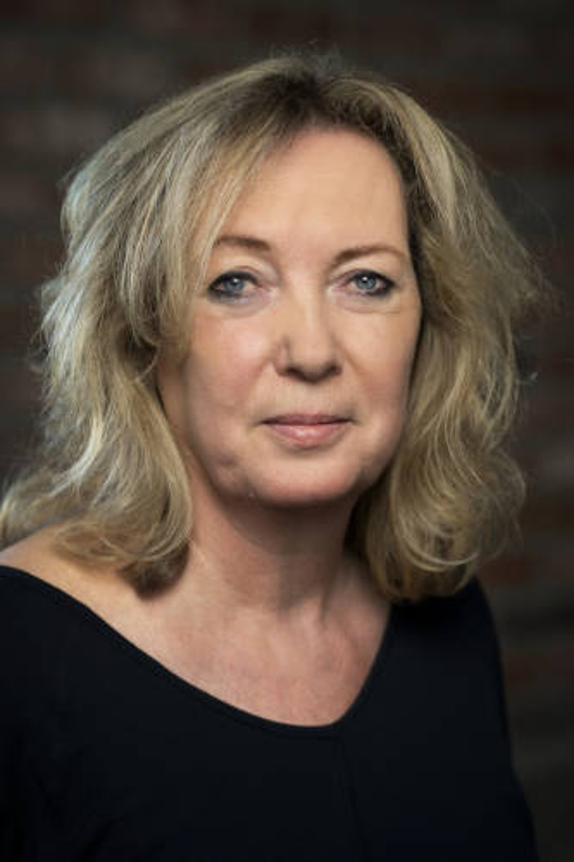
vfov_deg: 23.9
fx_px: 2034
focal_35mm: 85
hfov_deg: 16.1
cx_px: 287
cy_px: 431
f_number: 3.2
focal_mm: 85
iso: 400
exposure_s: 1/160
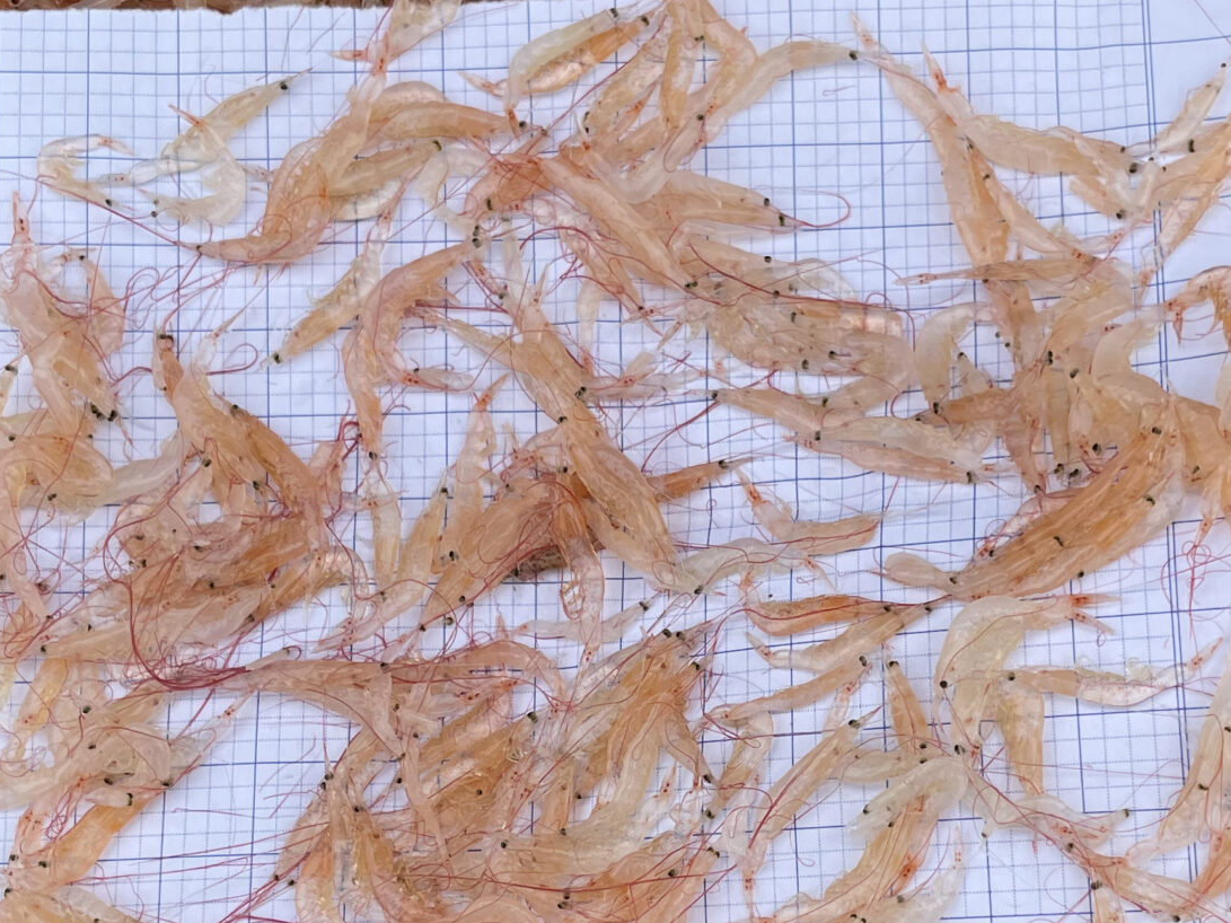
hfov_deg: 31.6
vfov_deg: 23.9
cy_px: 614
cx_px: 763
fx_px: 2169
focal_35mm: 61
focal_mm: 4.2
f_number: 1.6
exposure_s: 1/1304
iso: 32
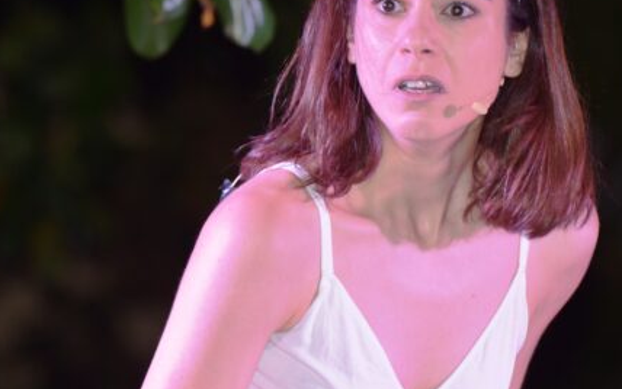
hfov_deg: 4.2
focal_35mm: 497
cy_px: 107
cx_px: 375
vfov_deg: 2.6
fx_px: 8429
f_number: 5.6
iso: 1400
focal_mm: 300
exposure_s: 1/60
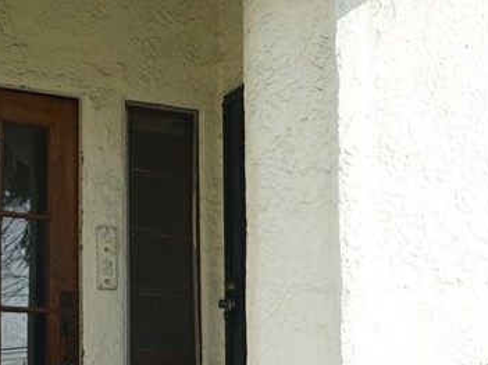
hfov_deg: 26.6
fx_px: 1029
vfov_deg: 19.8
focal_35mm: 73
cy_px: 330
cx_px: 317
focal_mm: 26
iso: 100
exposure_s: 1/100
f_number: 8
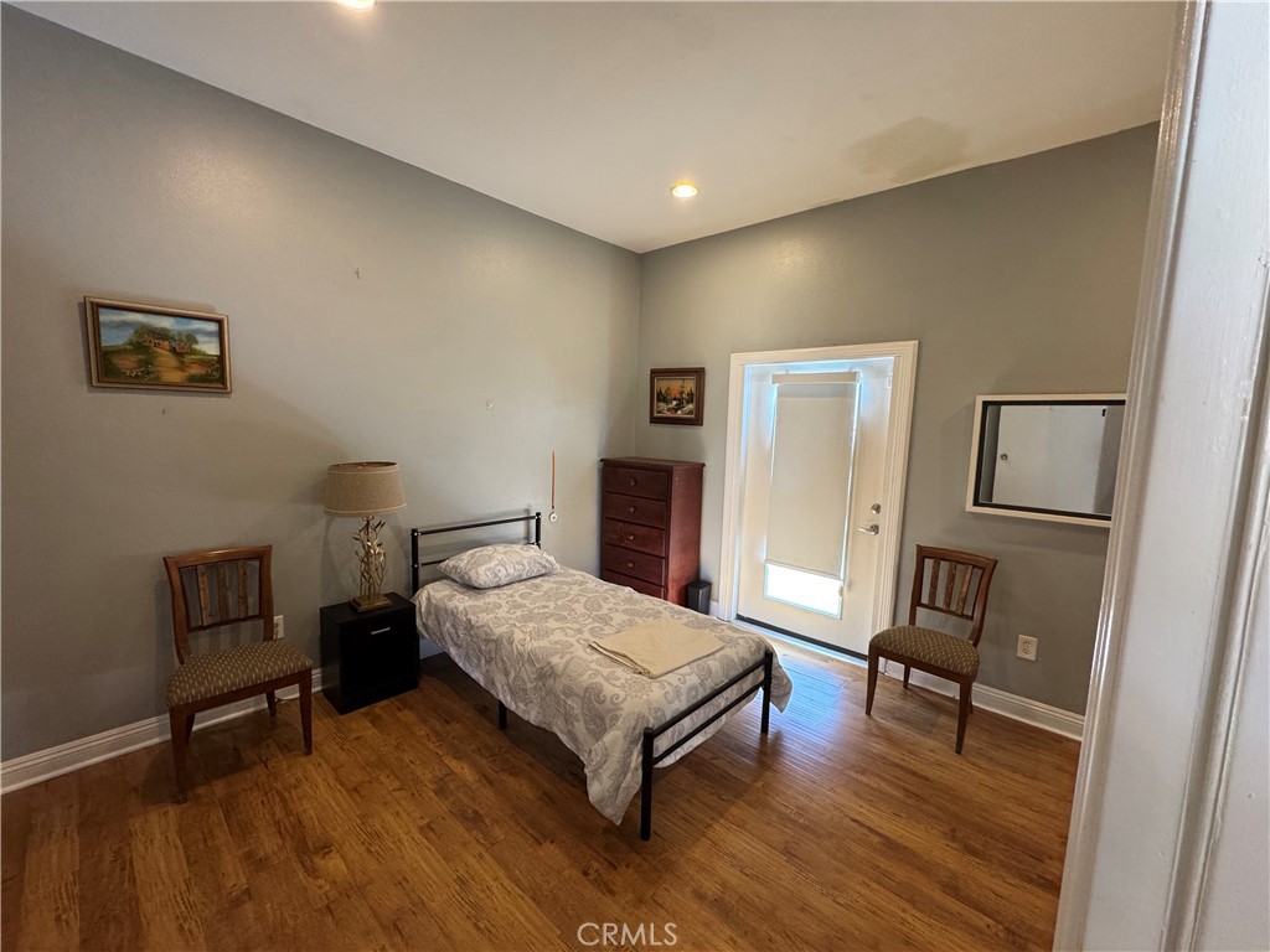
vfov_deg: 85.7
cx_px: 635
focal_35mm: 14
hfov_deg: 102.1
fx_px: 514
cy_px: 476
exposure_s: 1/120
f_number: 2.2
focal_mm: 2.22
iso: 250
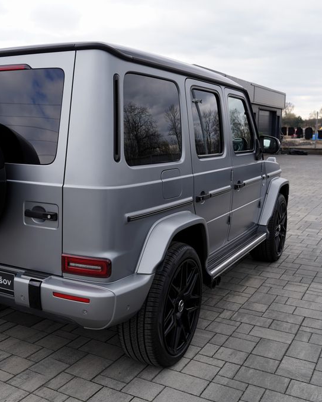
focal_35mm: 41
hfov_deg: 35.9
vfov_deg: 44.8
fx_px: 488
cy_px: 201
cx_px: 92
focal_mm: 29
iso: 100
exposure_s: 1/125
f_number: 5.6
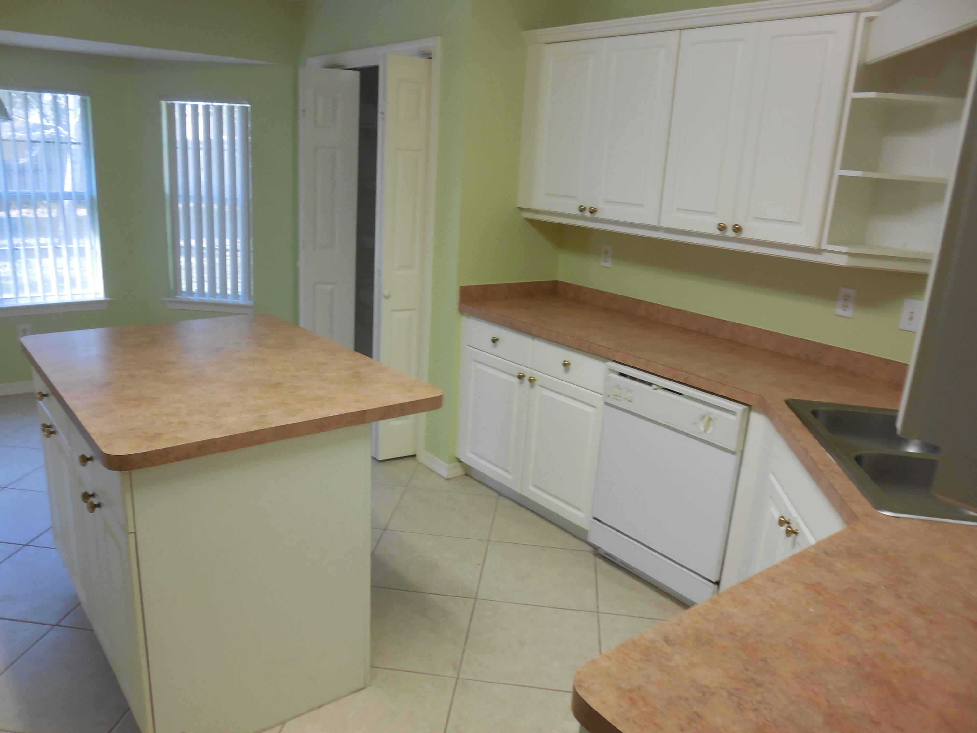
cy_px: 366
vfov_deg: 53.1
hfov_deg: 67.3
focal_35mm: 26
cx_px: 488
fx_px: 734
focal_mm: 4.6
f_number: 3.5
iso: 320
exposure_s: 1/30
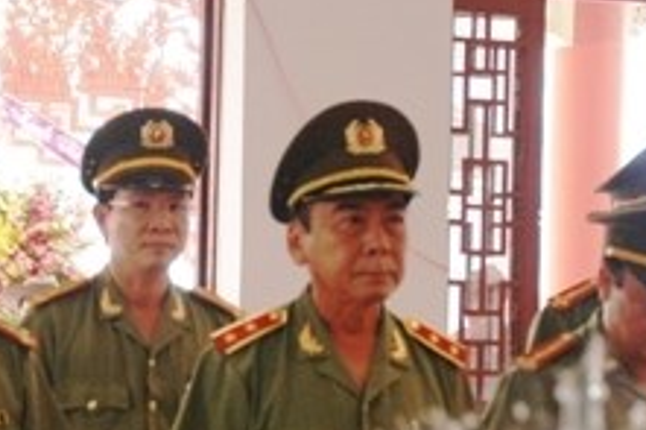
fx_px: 2411
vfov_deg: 10.1
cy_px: 369
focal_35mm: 134
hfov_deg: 15.2
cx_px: 123
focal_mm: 31
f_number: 4
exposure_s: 1/50
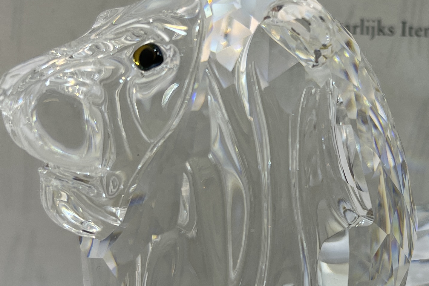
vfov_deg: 18.6
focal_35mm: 73
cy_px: 204
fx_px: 870
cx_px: 383
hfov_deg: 26.8
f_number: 1.6
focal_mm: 5.1
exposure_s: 1/343
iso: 32
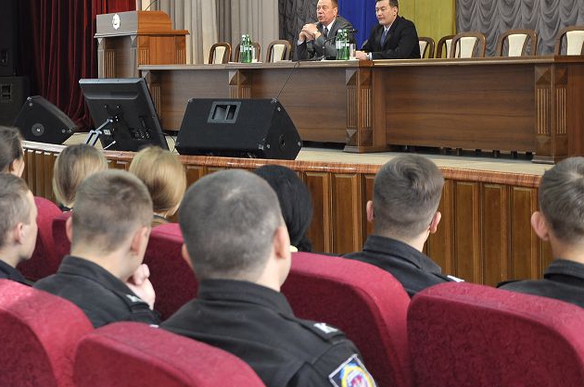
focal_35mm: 78
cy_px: 107
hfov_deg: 25.8
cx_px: 174
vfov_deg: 17.4
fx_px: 1263
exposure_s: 1/20
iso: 320
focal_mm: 32
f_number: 4.2
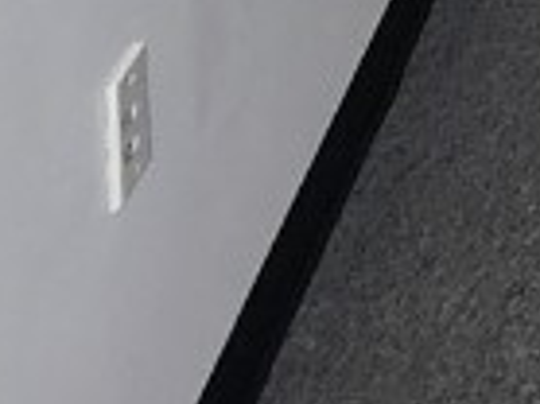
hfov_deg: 10.3
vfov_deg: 9.3
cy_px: -1022
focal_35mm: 96
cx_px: 1779
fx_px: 1496
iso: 200
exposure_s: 1/60
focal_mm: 2.2
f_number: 2.2
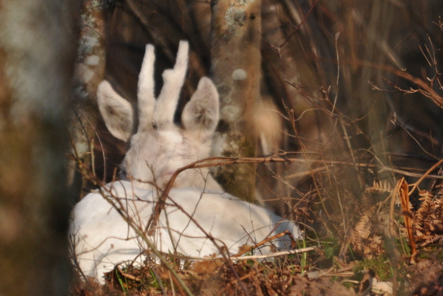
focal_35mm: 600
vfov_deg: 2.3
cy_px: 148
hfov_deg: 3.4
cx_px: 222
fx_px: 7386
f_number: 5.6
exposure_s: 1/1250
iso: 640
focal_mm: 400
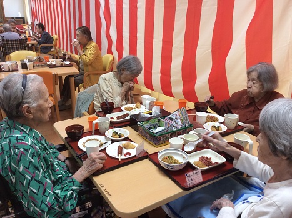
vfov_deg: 44.1
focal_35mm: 32
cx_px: 146
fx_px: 270
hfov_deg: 56.9
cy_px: 109
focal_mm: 3.3
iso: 40
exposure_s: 1/60
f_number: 2.4
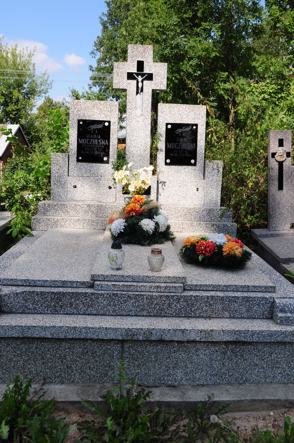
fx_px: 442
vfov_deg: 53.2
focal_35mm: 36
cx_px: 147
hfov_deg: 36.8
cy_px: 222
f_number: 7.1
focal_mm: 24
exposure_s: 1/1250
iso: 400
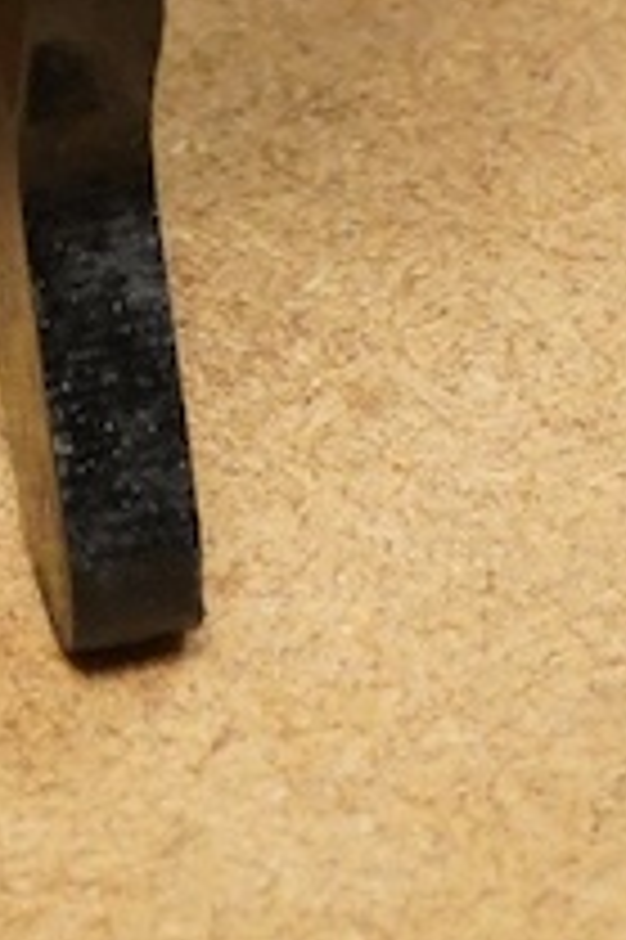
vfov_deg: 7.7
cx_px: -491
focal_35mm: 242
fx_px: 6322
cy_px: -1531
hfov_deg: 5.6
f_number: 3.5
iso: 3200
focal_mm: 30
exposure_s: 1/320
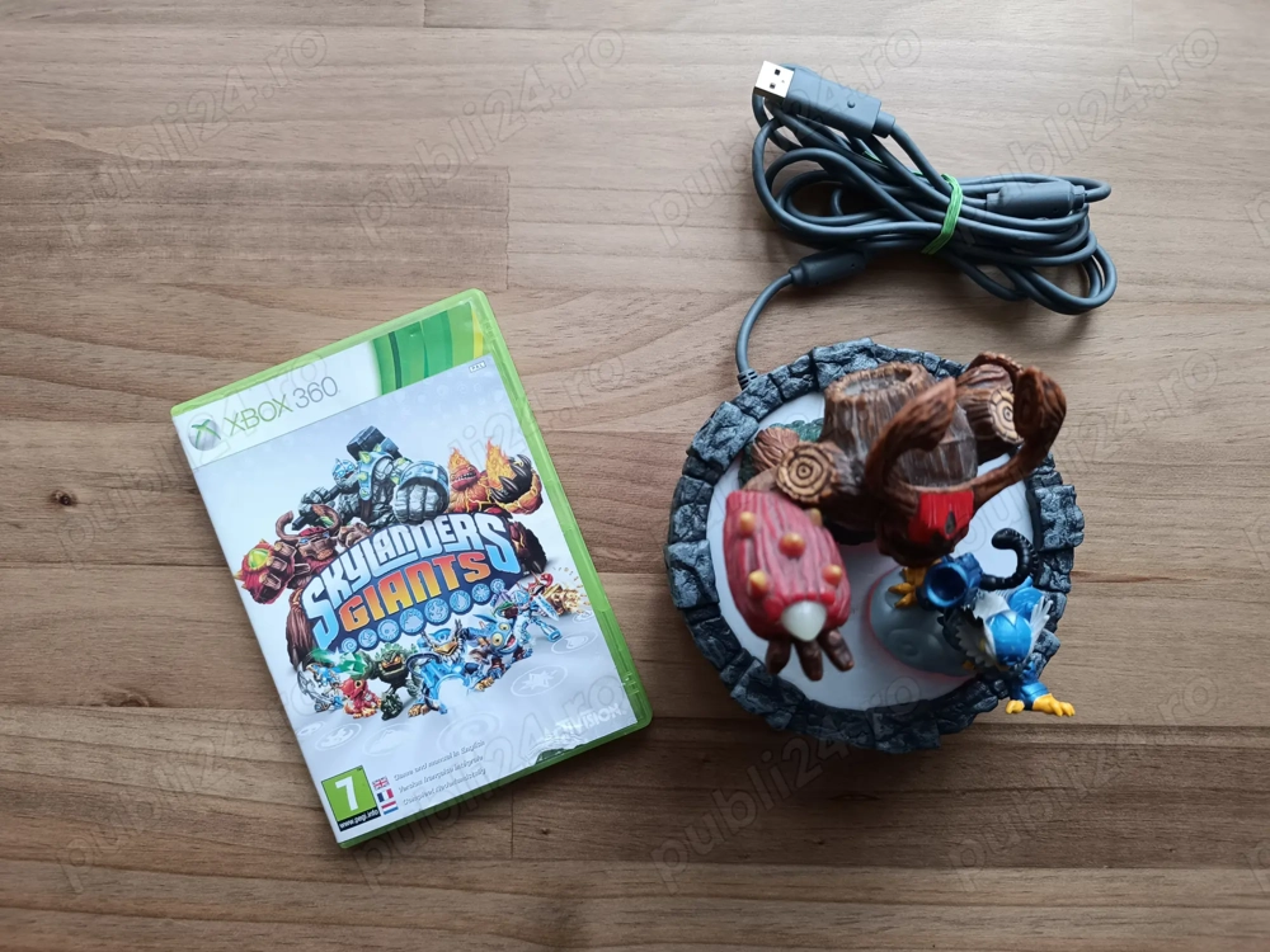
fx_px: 881
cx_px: 635
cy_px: 476
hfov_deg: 71.6
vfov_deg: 56.8
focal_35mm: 24
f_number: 1.65
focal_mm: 6.14
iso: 912
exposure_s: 1/50
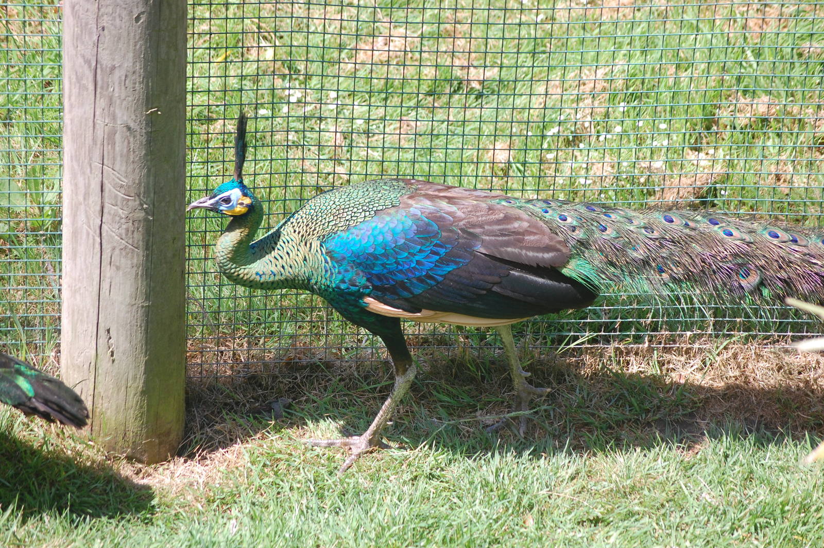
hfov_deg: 12.2
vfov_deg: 8.2
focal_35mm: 168
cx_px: 412
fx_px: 3842
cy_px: 274
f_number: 4.8
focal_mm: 112
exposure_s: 1/400
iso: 400
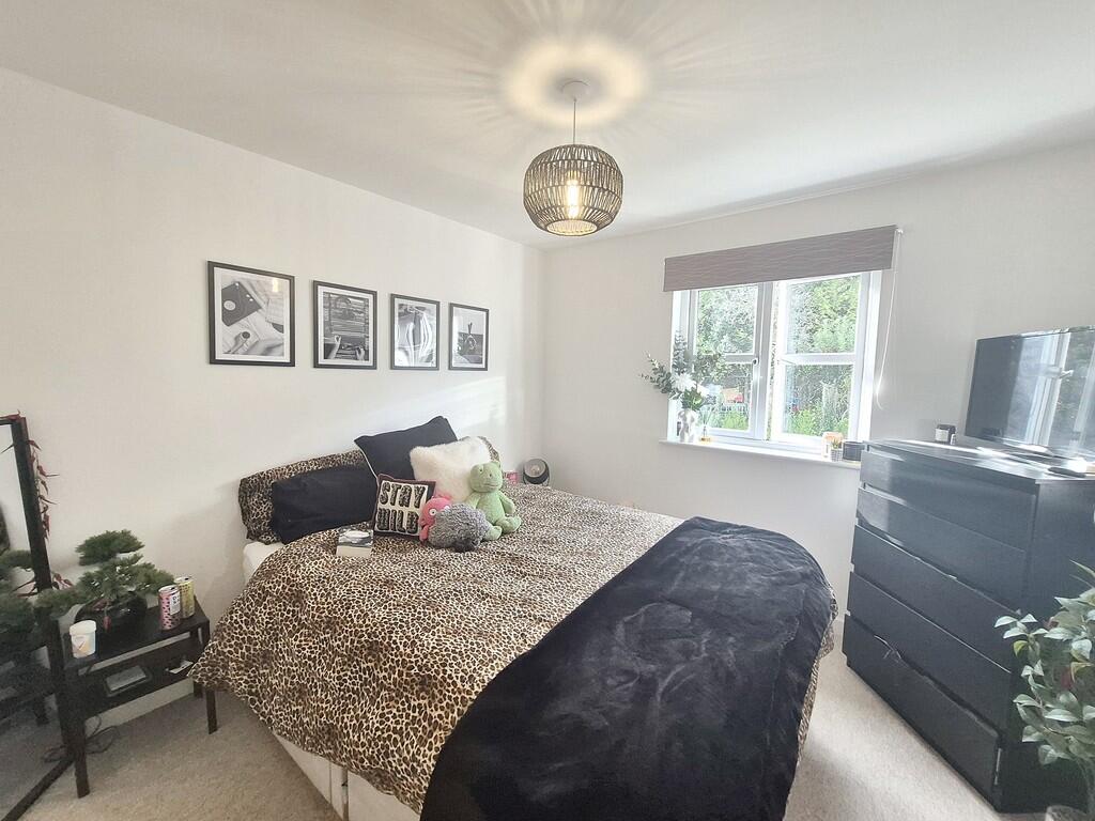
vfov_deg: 89.9
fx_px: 411
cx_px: 548
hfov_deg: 106.2
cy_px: 410
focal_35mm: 13
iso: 125
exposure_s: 1/50
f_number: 2.2
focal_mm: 1.7
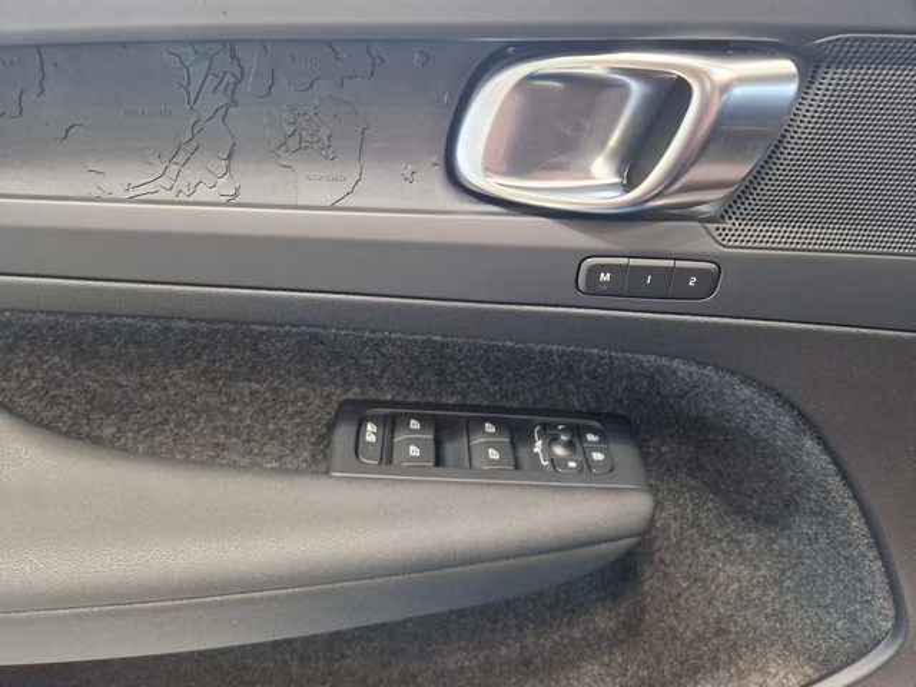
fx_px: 609
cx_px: 458
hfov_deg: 73.9
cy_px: 344
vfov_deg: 58.9
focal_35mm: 23
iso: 640
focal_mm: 5.4
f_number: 1.8
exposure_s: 1/100
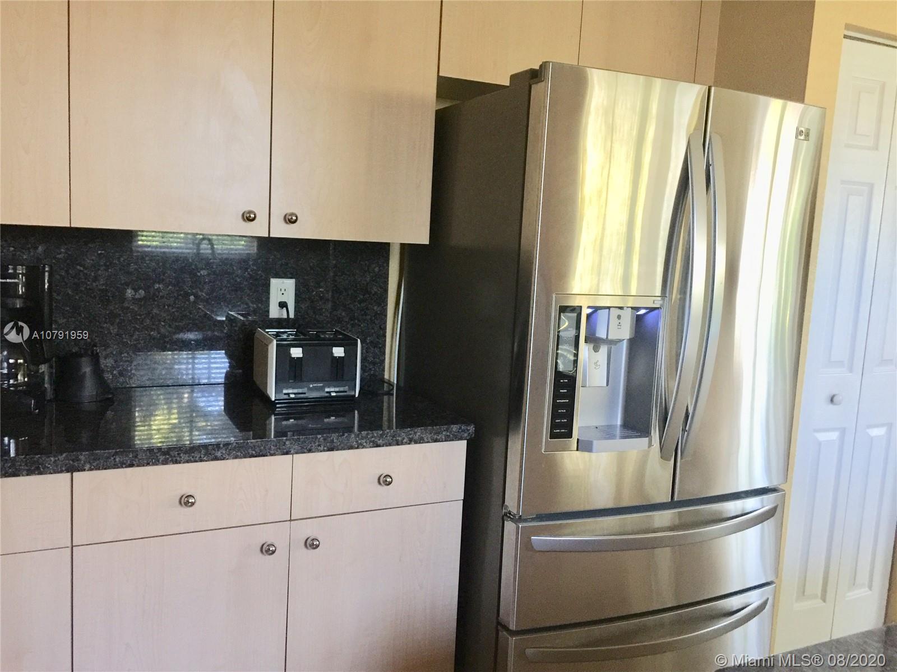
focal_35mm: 29
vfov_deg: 48.2
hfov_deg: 61.7
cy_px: 336
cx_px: 448
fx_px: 751
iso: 125
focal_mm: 4.15
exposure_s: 1/10
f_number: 2.2
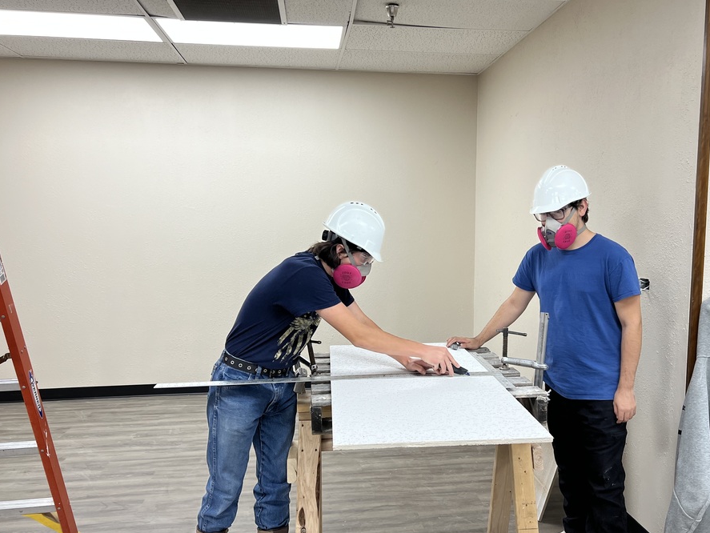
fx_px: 616
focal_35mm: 30
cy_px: 281
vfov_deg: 46.8
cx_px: 393
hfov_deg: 59.8
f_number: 1.5
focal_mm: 5.7
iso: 64
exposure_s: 1/120
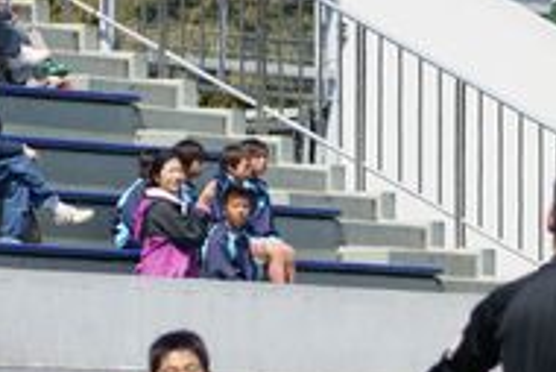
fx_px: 11004
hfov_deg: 2.9
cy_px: 486
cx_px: 375
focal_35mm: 712
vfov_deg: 1.9
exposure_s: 1/500
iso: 125
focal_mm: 150
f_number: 5.6
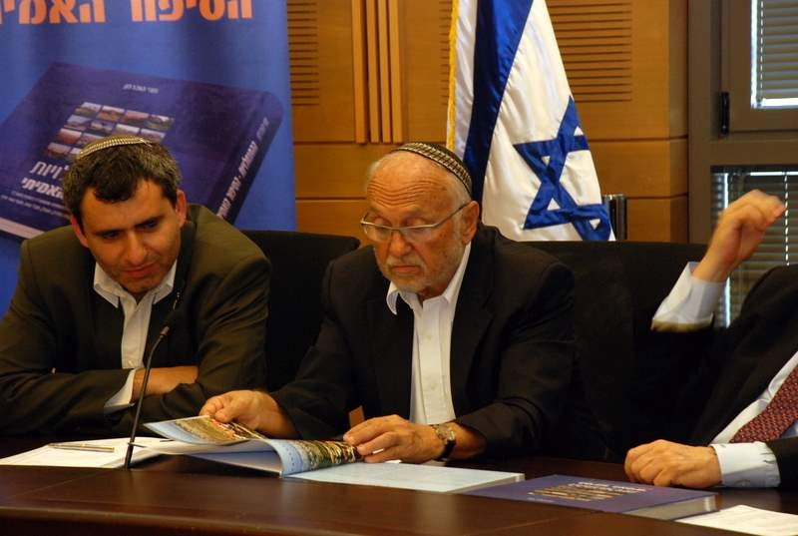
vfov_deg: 9.2
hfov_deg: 13.7
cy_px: 268
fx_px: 3332
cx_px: 399
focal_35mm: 150
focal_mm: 100
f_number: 5.6
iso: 640
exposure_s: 1/40
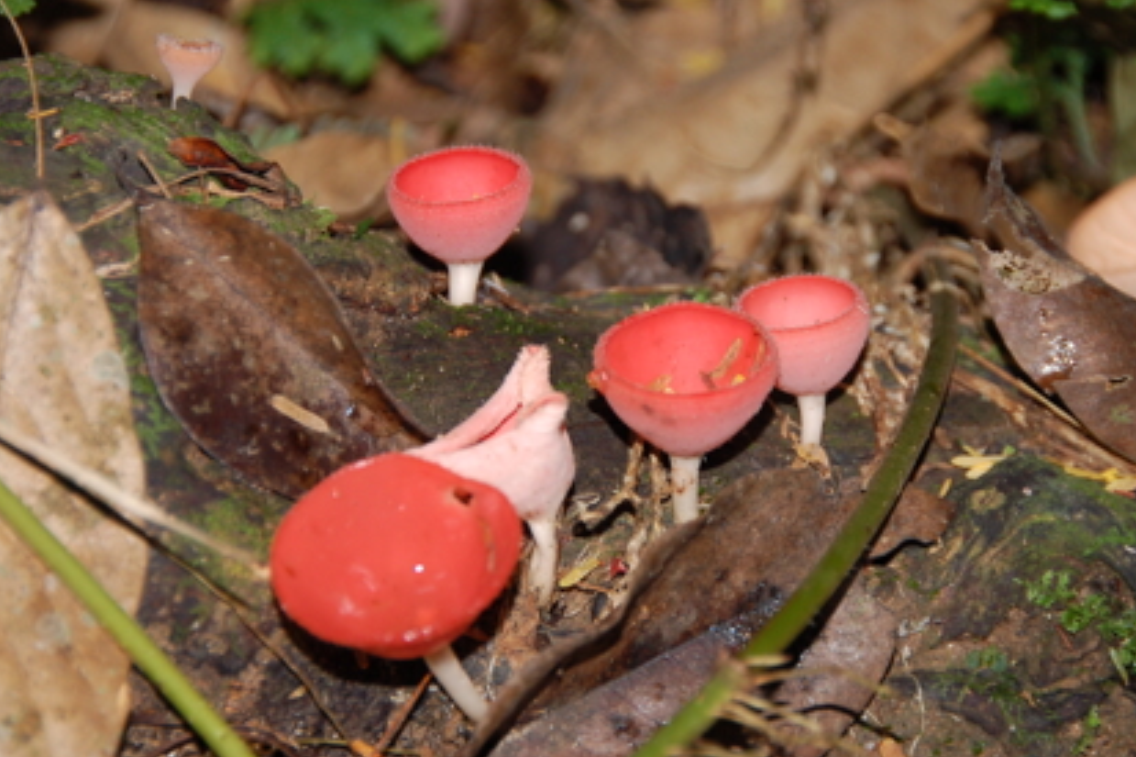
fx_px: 5047
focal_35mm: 160
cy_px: 372
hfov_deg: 12.8
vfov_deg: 8.6
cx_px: 624
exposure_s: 1/60
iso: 400
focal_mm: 80
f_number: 5.3
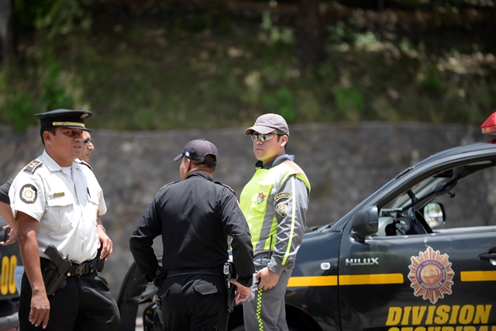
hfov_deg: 12.1
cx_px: 248
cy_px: 166
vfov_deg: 8.1
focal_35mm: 170
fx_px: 2343
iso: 100
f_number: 2.8
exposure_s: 1/640
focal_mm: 170
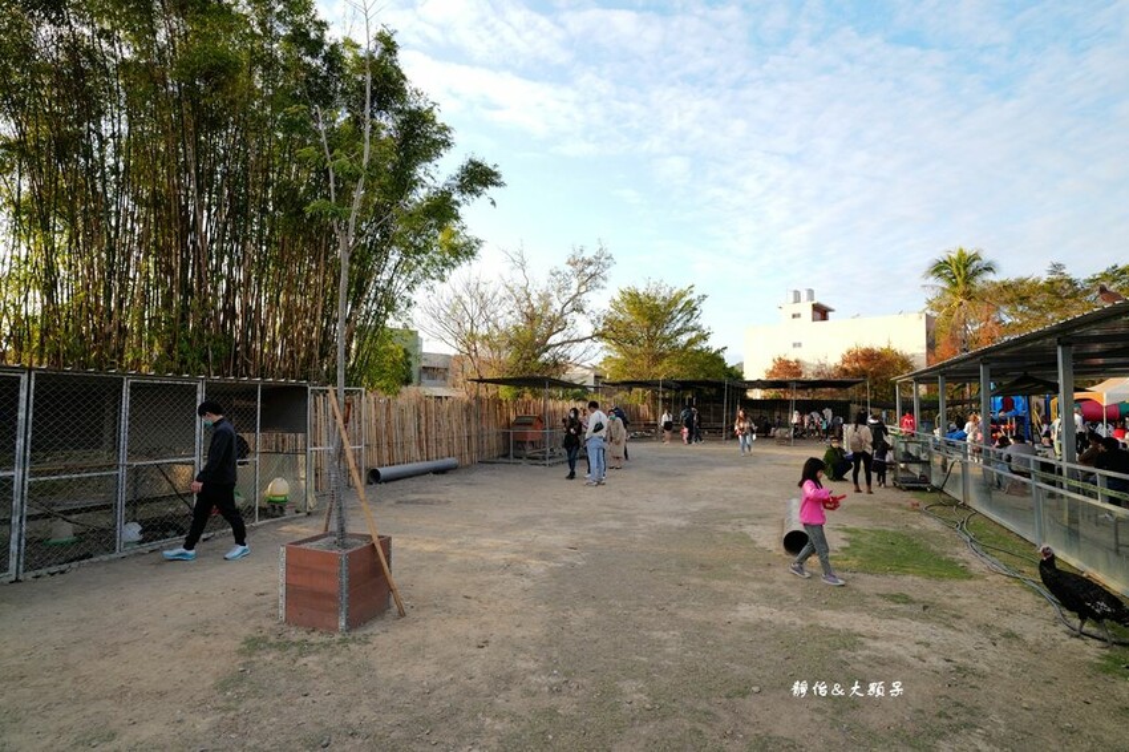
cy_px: 376
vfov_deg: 70.4
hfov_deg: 93.3
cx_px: 564
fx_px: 533
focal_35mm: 17
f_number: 5.6
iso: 80
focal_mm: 17
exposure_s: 1/100
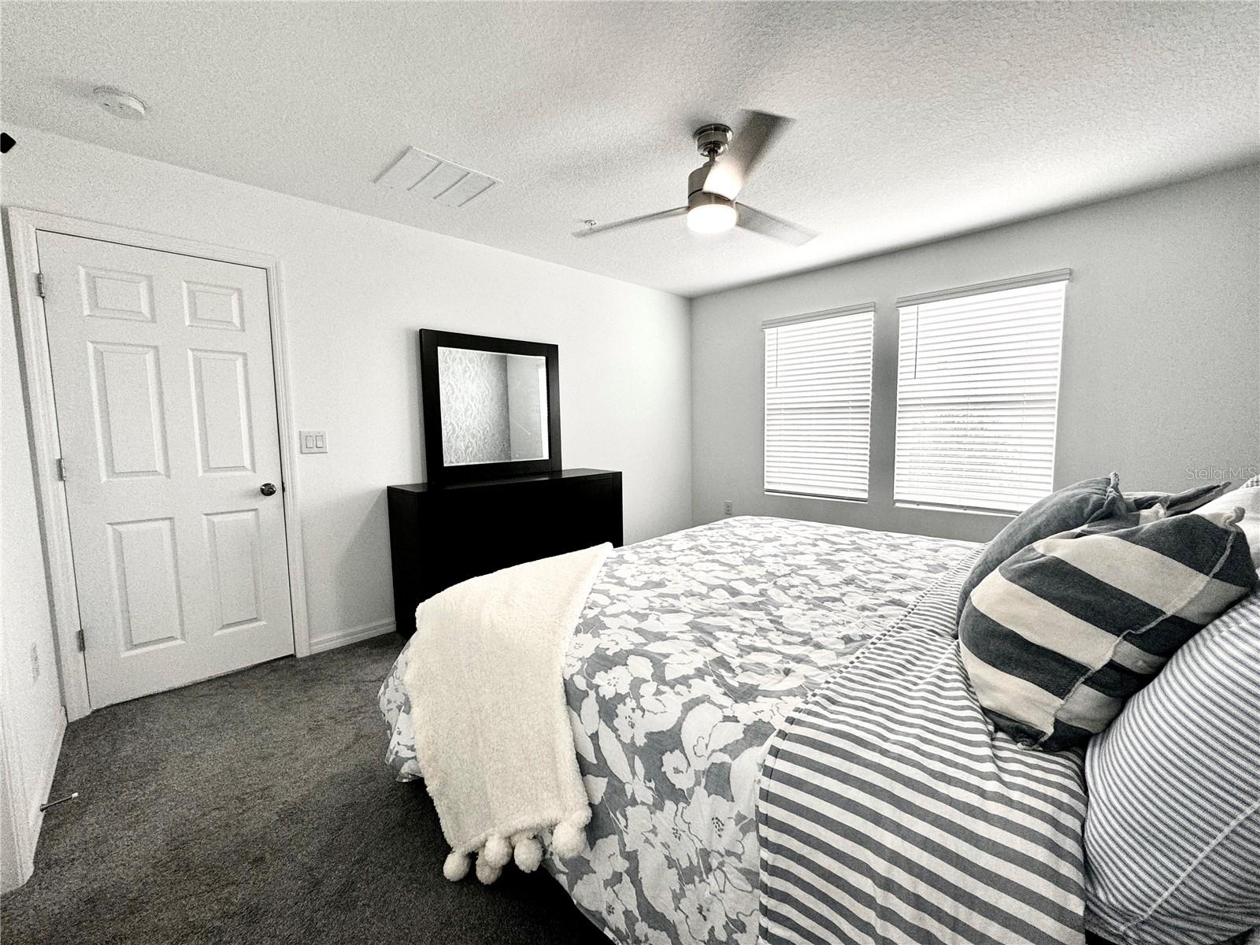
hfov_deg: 102.1
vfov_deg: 85.7
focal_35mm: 14
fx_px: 510
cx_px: 630
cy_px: 472
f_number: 2.2
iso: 100
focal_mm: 2.22
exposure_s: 1/120
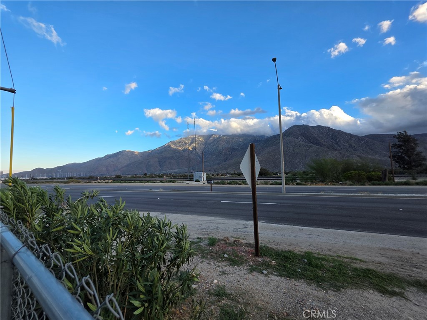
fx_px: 160
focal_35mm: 13
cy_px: 160
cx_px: 214
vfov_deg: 89.9
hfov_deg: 106.2
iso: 40
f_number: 1.9
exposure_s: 1/628
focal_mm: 2.2
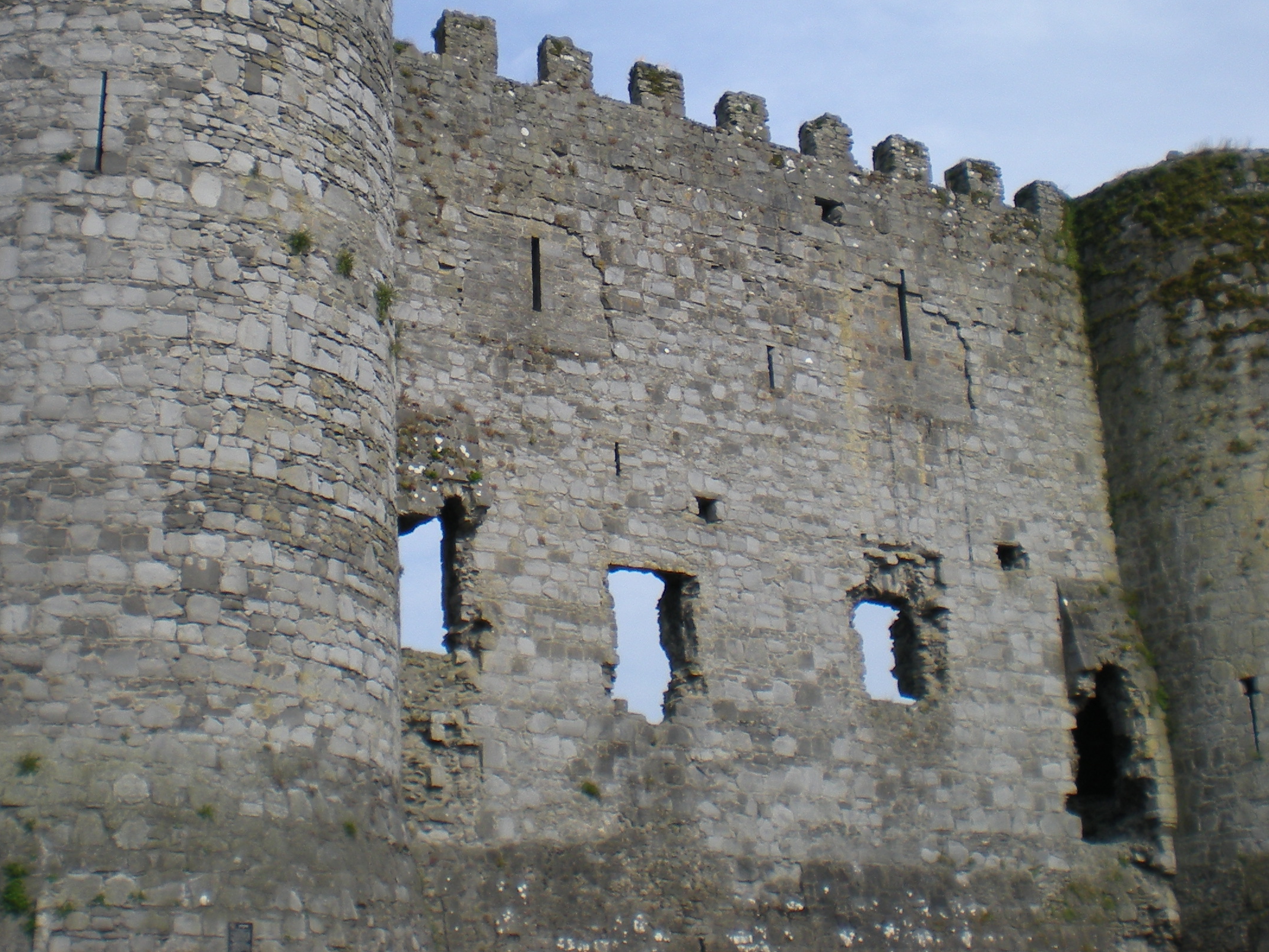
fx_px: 2126
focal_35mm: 58
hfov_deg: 33.2
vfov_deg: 25.0
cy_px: 256
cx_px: 625
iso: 64
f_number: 4.6
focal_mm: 6.3
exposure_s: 1/422
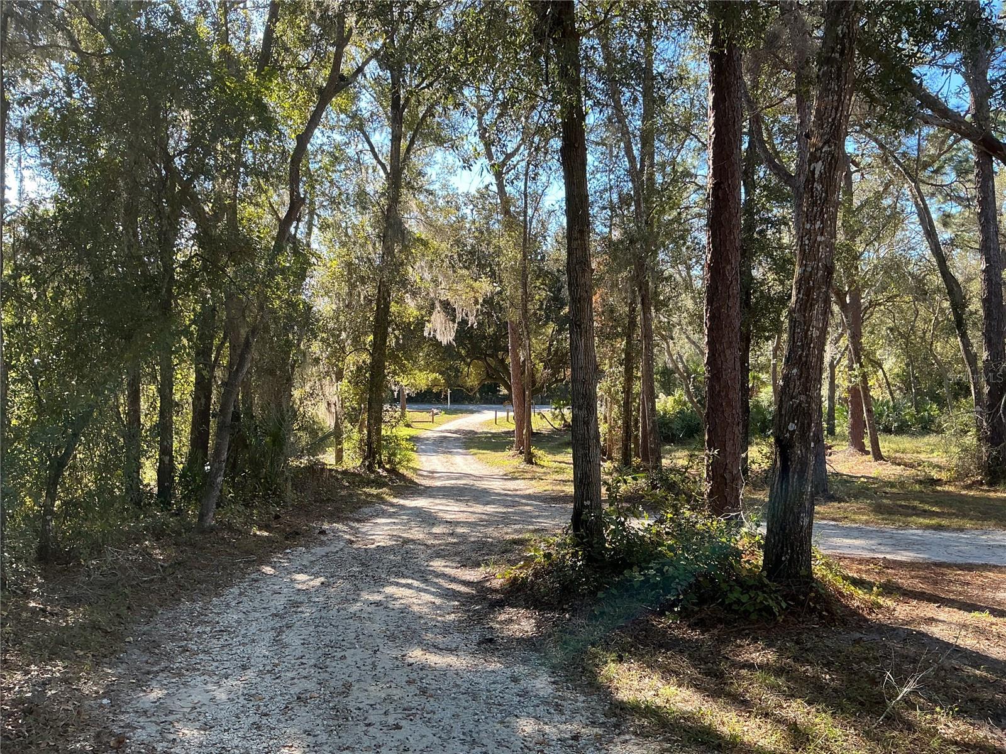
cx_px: 503
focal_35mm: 29
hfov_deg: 61.7
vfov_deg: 48.2
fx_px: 843
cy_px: 377
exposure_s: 1/185
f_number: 1.8
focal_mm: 3
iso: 20
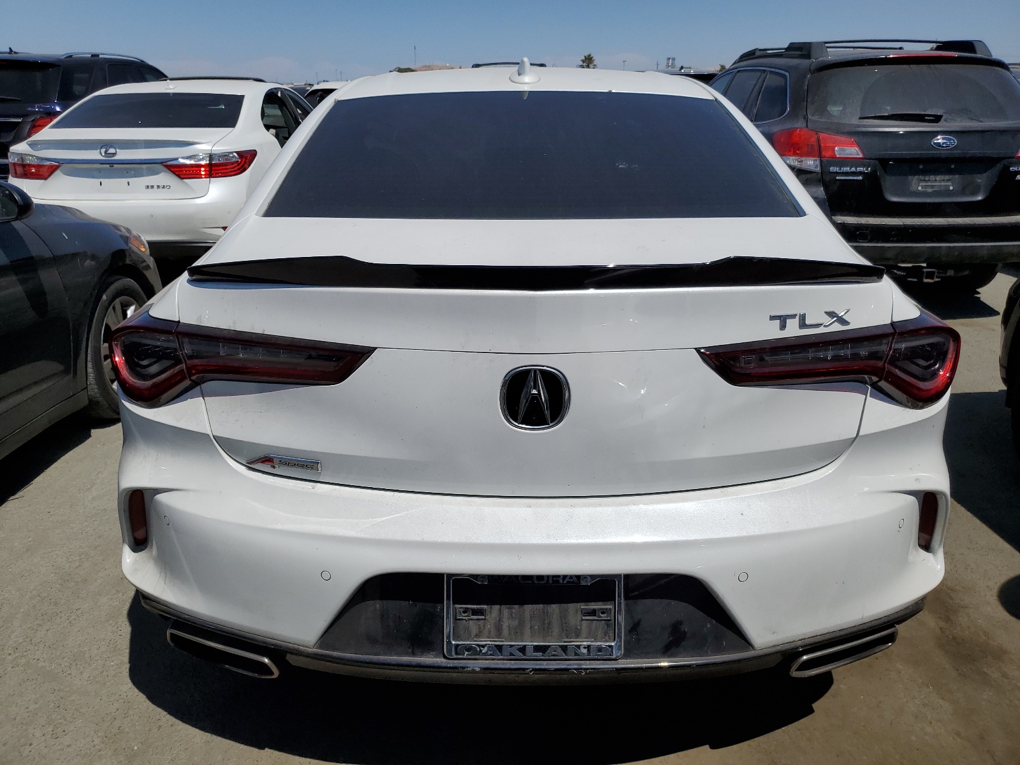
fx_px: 766
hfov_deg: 67.3
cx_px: 510
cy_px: 382
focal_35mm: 26
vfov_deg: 53.1
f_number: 1.5
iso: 50
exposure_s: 1/10000
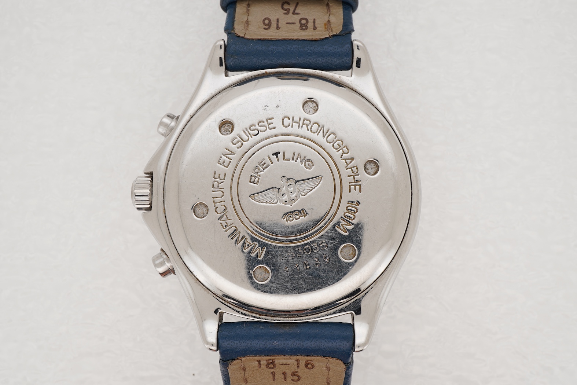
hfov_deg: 43.6
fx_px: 721
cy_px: 192
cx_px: 288
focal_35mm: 45
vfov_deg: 29.9
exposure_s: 1/160
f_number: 22
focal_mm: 30
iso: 160
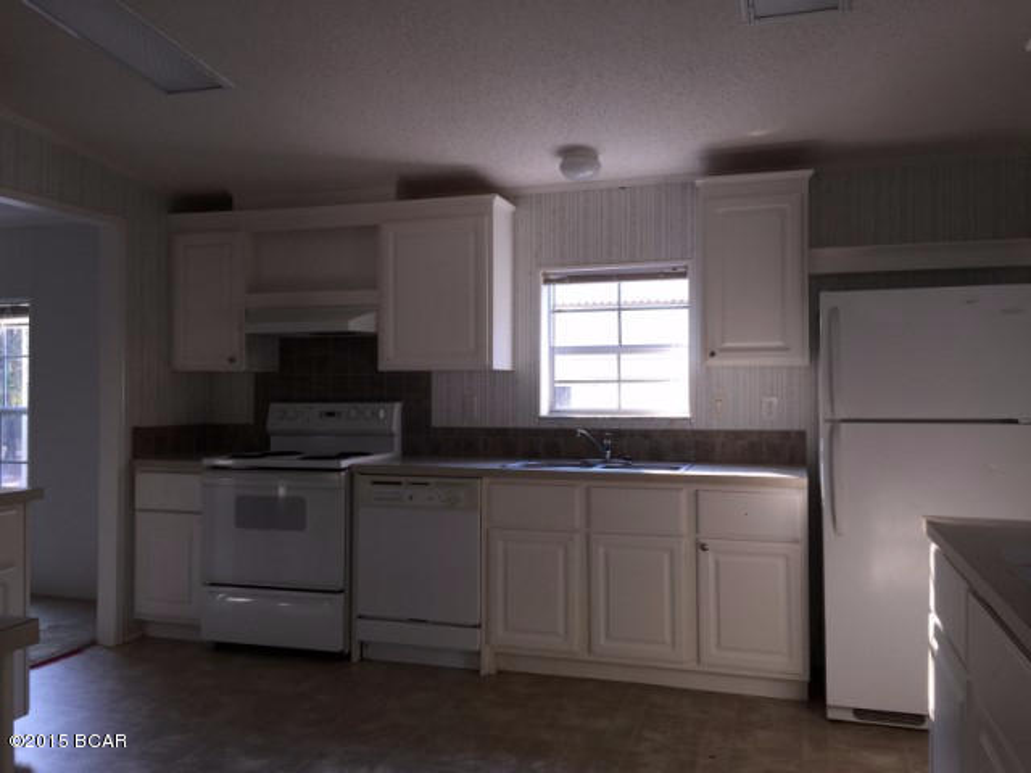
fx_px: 864
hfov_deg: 61.7
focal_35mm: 29
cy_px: 386
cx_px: 516
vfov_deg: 48.2
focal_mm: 4.15
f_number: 2.2
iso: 32
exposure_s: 1/30
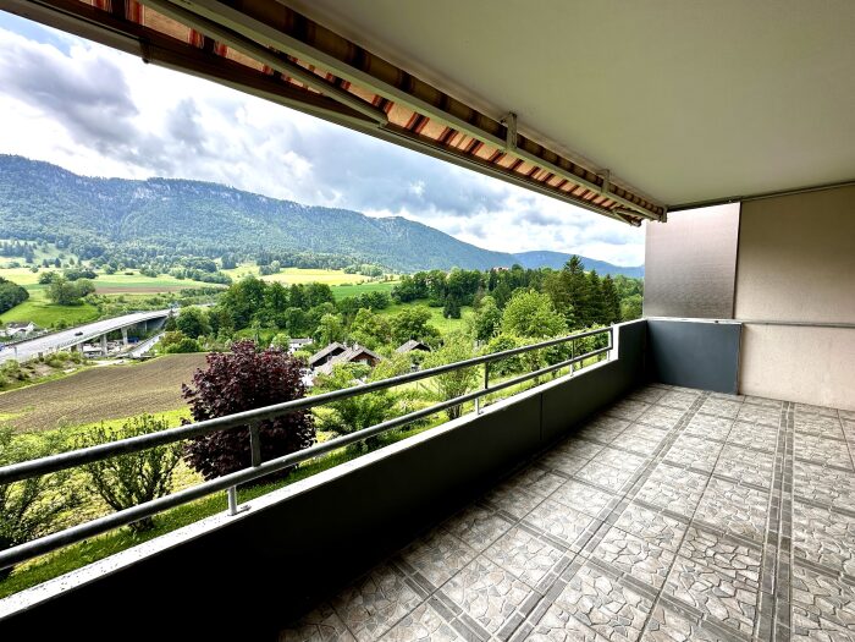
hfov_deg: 102.1
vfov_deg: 85.7
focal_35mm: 14
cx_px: 428
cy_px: 321
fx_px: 346
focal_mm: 2.22
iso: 40
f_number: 2.2
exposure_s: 1/734
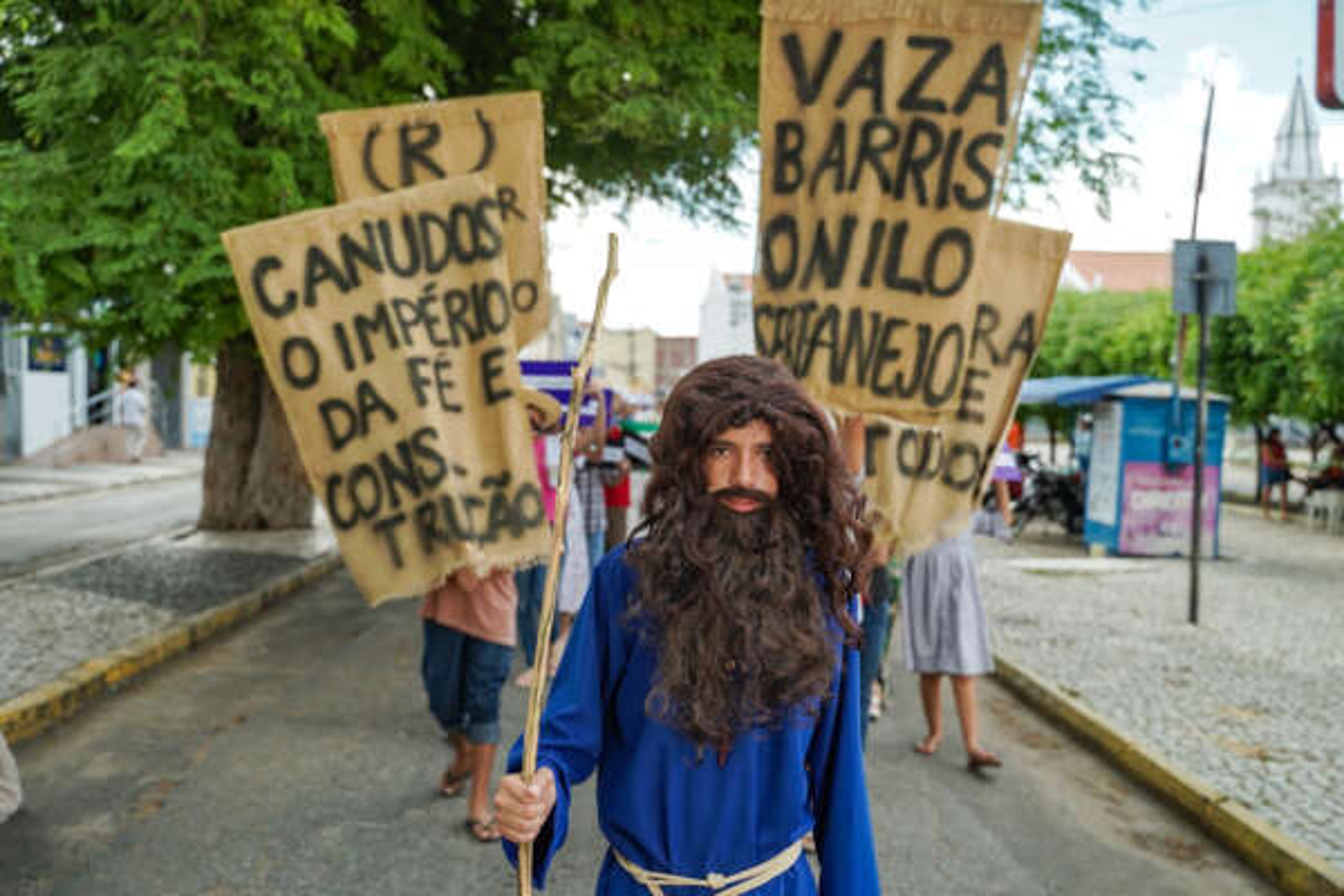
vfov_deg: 35.1
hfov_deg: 50.7
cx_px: 672
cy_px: 448
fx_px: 1419
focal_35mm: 38
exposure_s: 1/200
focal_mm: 38
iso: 400
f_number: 3.5
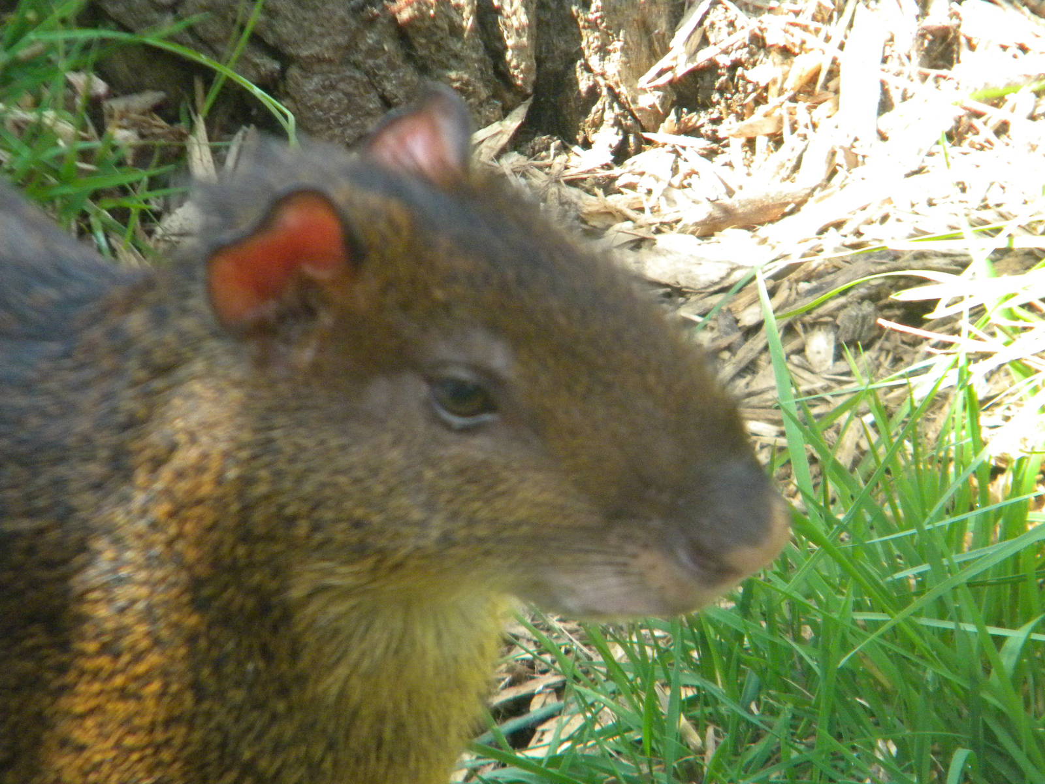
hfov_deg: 4.8
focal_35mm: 414
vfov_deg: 3.6
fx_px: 12498
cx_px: 522
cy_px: 392
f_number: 5.4
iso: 744
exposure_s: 1/282
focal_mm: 75
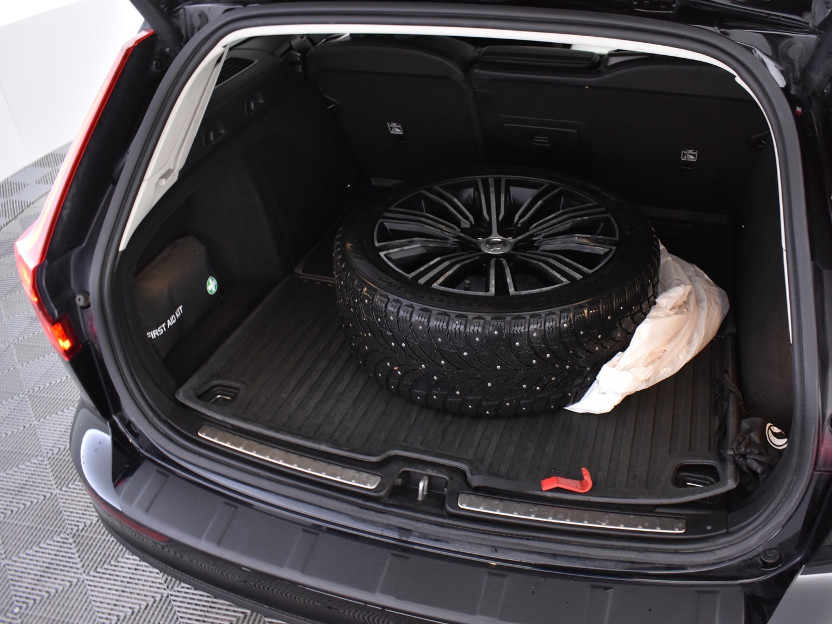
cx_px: 472
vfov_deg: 46.8
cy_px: 312
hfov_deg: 59.8
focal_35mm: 30
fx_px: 721
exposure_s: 1/10
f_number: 5.6
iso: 1250
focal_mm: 18
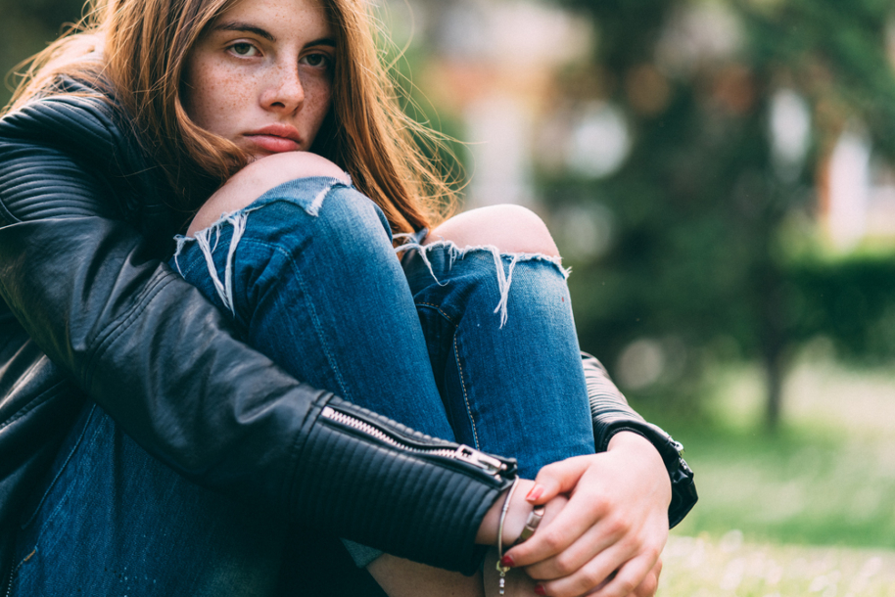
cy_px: 231
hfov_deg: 19.3
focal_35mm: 106
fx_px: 2636
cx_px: 374
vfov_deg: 12.9
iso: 100
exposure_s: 1/250
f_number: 1.8
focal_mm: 85
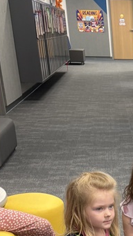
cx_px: 224
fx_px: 533
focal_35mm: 85
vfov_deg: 22.4
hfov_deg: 13.1
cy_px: 307
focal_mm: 5.96
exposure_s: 1/60
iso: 125
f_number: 1.6
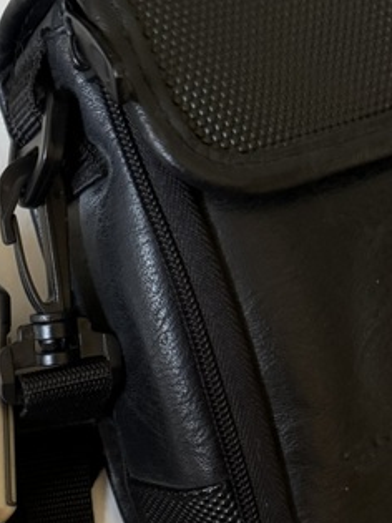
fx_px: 922
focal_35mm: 61
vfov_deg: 30.2
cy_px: 478
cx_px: -66
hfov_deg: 22.3
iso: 800
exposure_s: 1/60
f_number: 1.78
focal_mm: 6.76
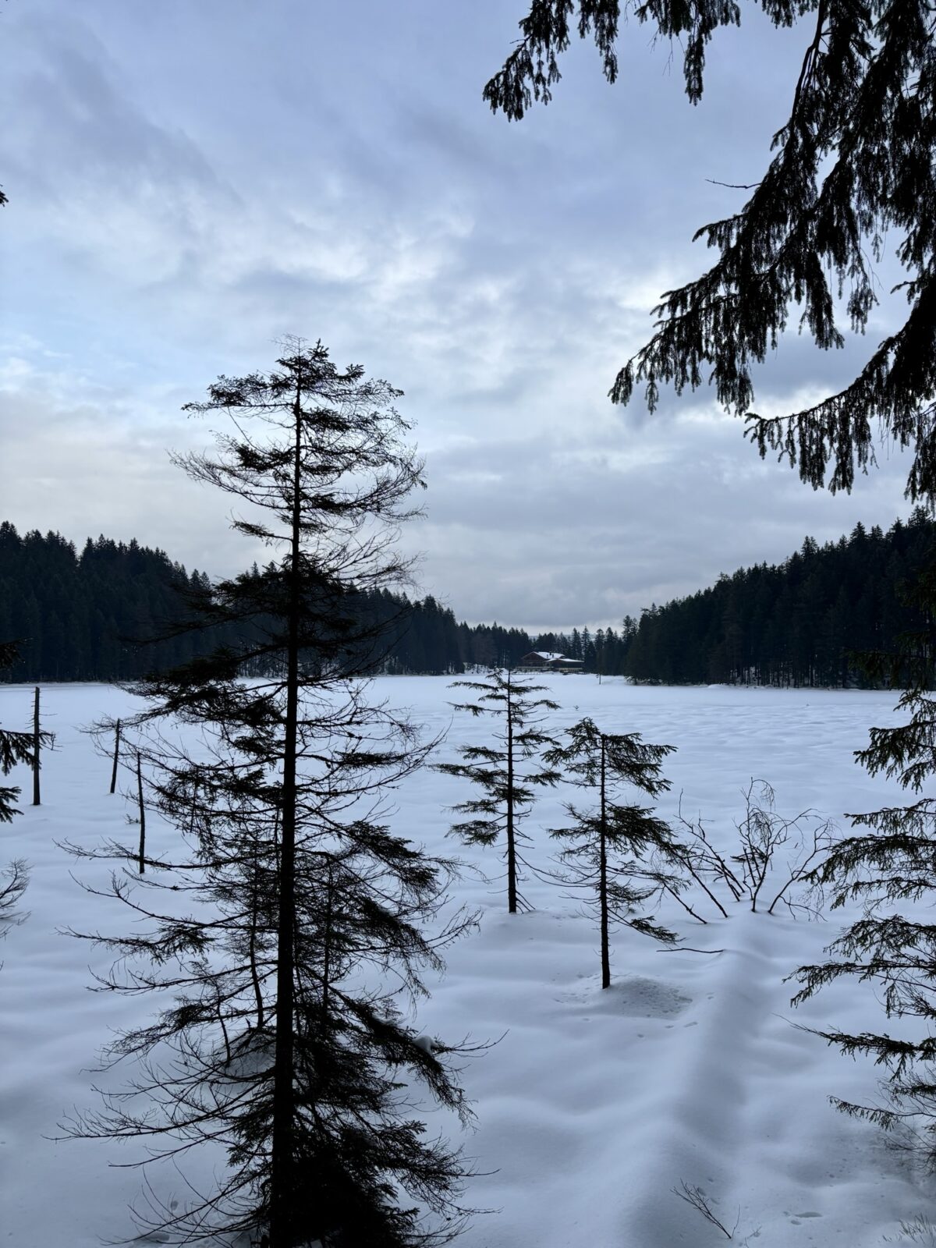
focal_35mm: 26
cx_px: 468
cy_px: 624
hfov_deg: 53.1
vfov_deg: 67.3
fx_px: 937
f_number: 1.6
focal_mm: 5.96
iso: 50
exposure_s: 1/1984
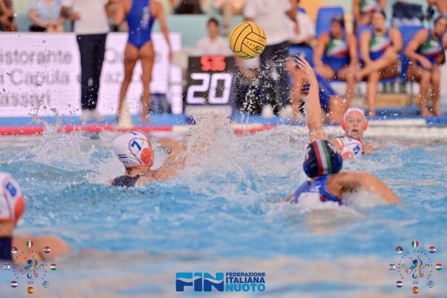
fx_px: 2483
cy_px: 149
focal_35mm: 200
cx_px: 224
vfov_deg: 6.9
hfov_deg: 10.3
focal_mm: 200
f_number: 2.8
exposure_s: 1/1250
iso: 200
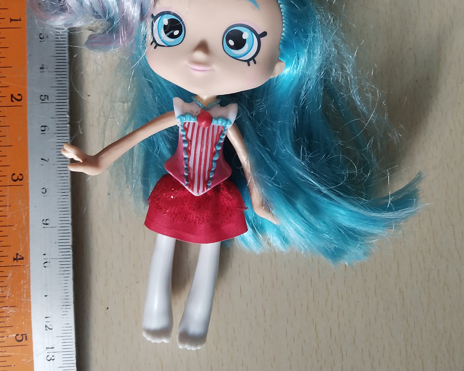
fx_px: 645
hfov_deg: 39.5
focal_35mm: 47
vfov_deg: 31.8
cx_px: 261
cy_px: 119
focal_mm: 3.95
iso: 275
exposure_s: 1/50
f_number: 1.8
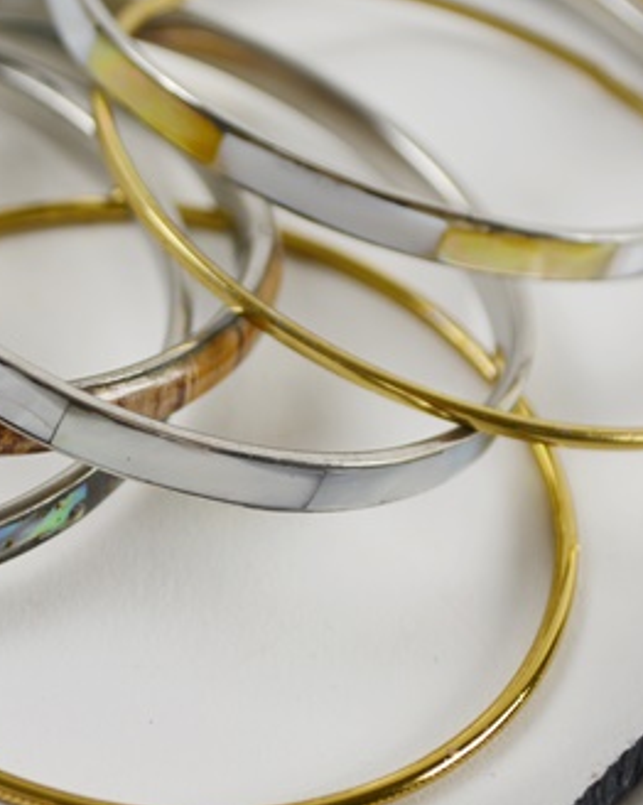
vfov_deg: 18.6
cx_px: 150
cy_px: 449
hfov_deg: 14.9
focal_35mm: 103
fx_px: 2452
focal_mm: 40
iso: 220
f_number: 5.6
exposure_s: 1/125
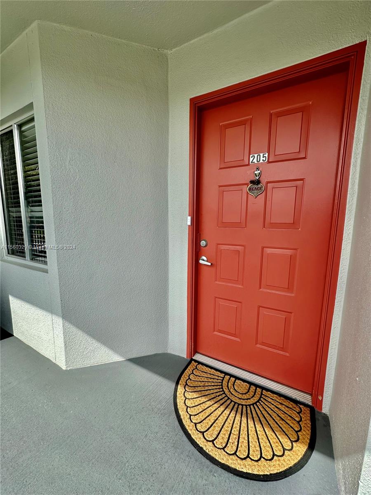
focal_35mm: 14
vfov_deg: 102.1
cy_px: 248
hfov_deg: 85.7
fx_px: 200
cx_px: 186
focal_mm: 2.22
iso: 50
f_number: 2.2
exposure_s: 1/754
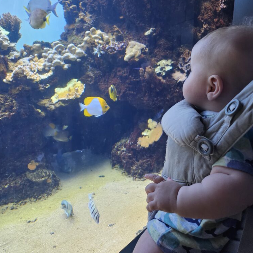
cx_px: 126
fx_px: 240
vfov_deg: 55.3
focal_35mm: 29
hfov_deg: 55.6
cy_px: 104
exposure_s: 1/120
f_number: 1.8
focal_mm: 5
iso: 800
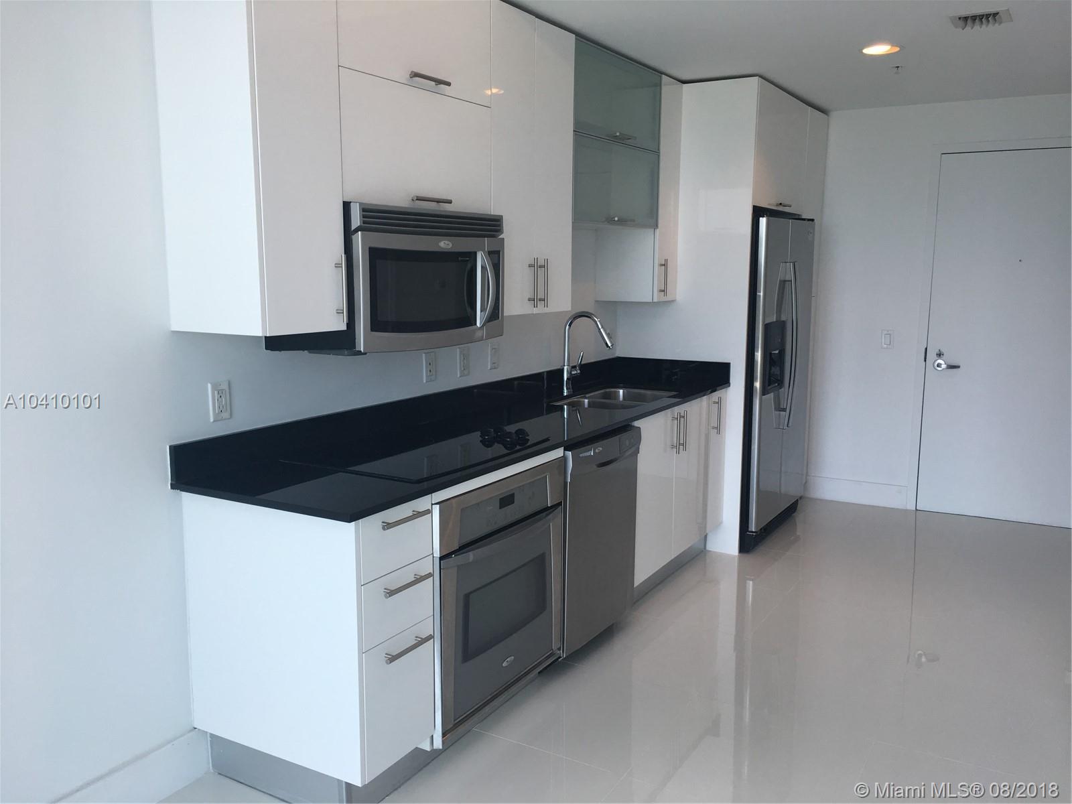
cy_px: 402
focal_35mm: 29
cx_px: 536
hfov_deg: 61.7
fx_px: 898
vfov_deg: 48.2
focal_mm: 4.15
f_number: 2.2
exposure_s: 1/120
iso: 32
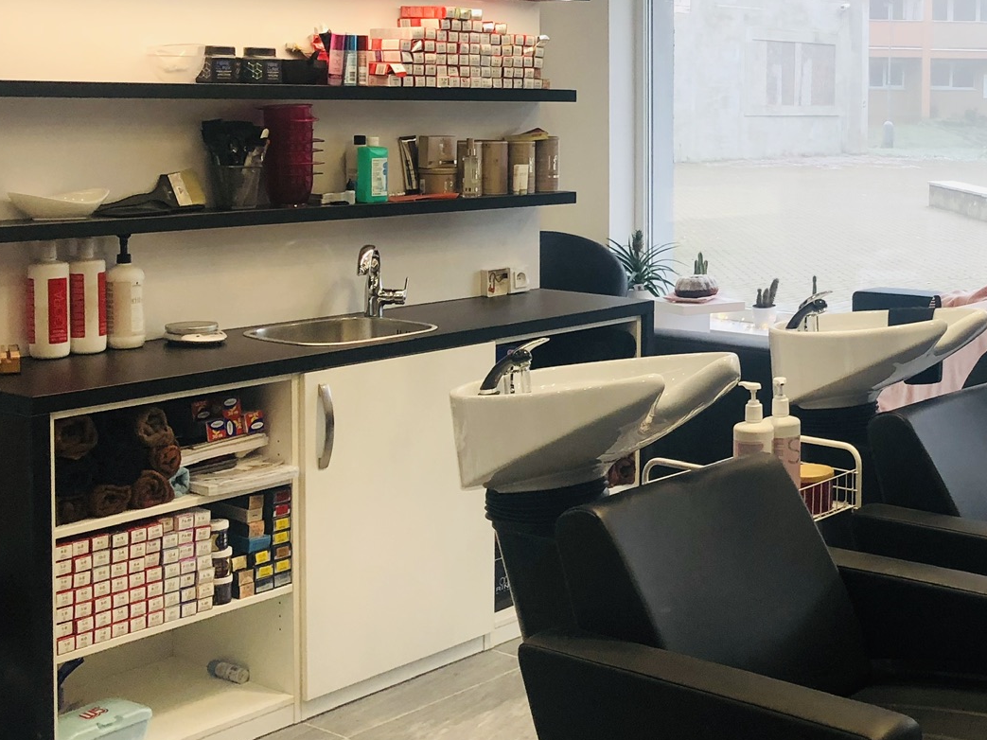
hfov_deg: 33.4
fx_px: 1568
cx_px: 858
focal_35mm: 55
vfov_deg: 26.4
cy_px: 238
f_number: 1.8
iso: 25
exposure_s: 1/33
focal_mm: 3.99
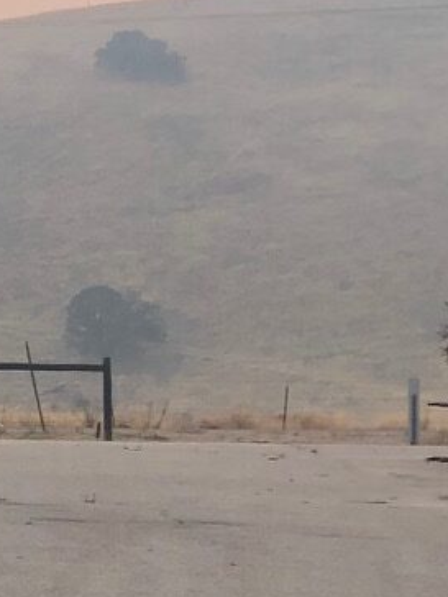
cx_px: -489
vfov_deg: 12.7
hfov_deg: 8.9
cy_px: 302
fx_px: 2675
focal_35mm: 155
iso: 20
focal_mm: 4
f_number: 1.8
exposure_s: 1/287
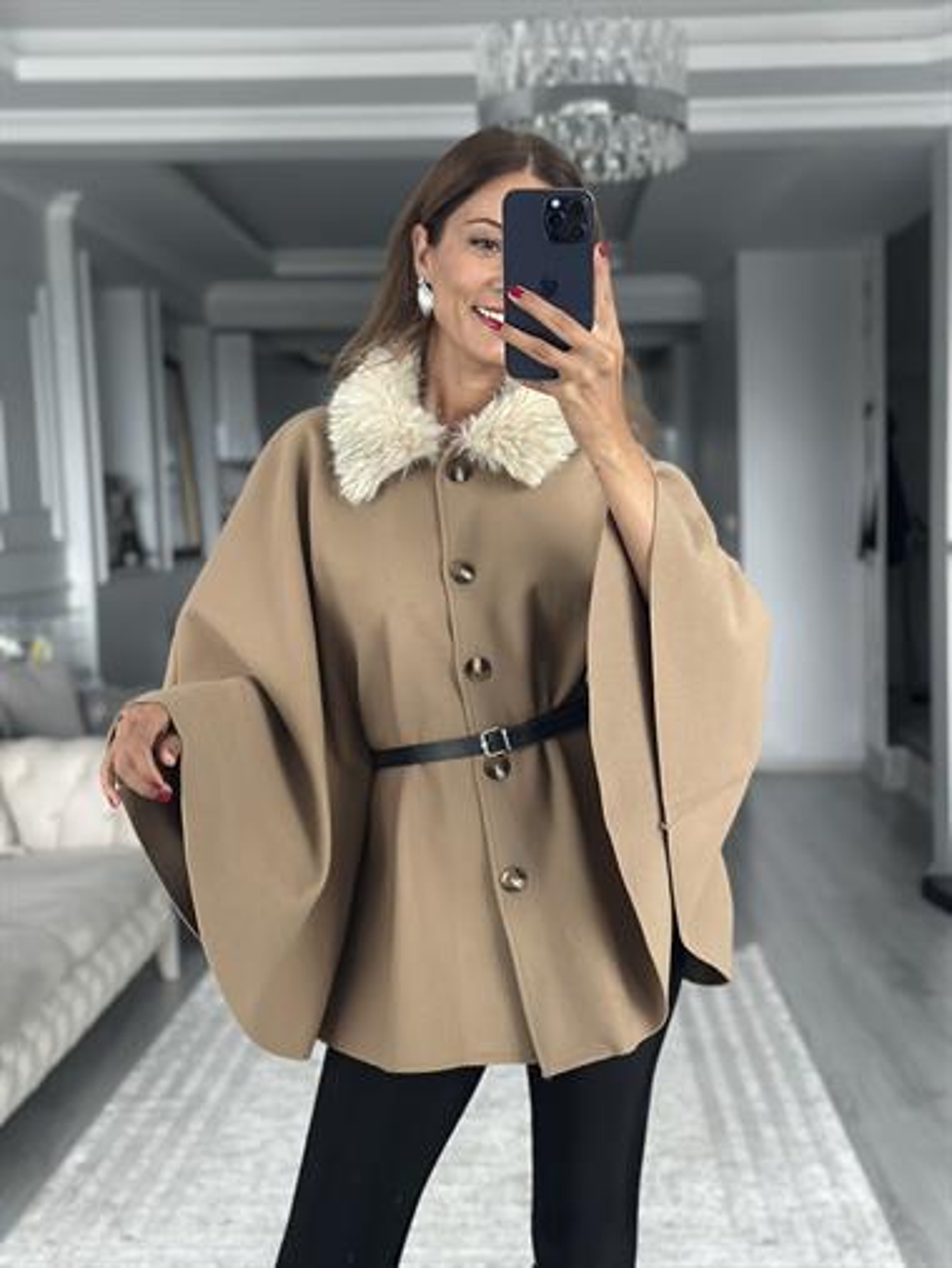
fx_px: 1759
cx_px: 476
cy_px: 634
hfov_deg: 30.3
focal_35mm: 48
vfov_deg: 39.6
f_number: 1.78
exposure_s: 1/40
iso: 640
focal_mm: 6.86
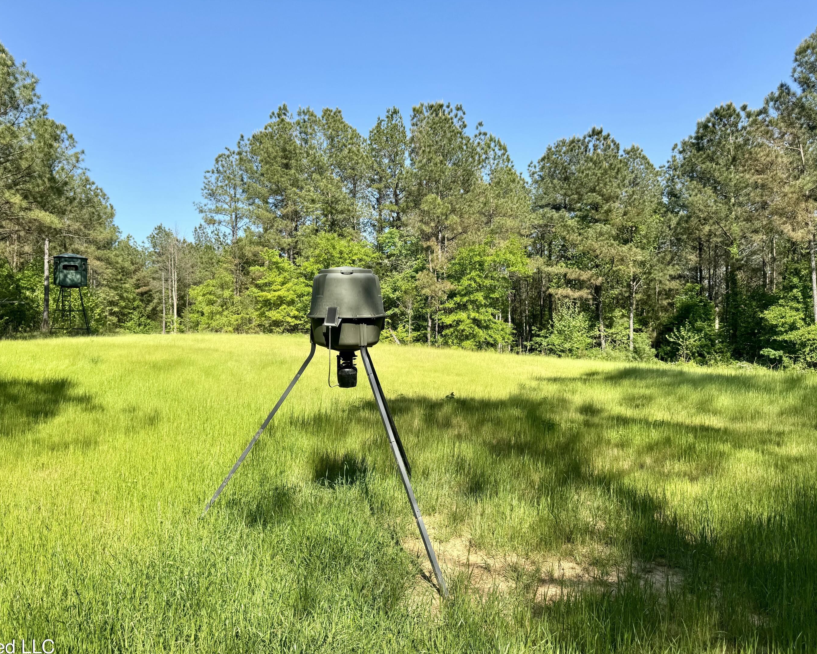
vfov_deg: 54.9
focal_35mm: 26
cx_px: 368
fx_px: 629
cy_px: 338
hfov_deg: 65.9
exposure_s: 1/2710
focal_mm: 6.76
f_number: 1.78
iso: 80
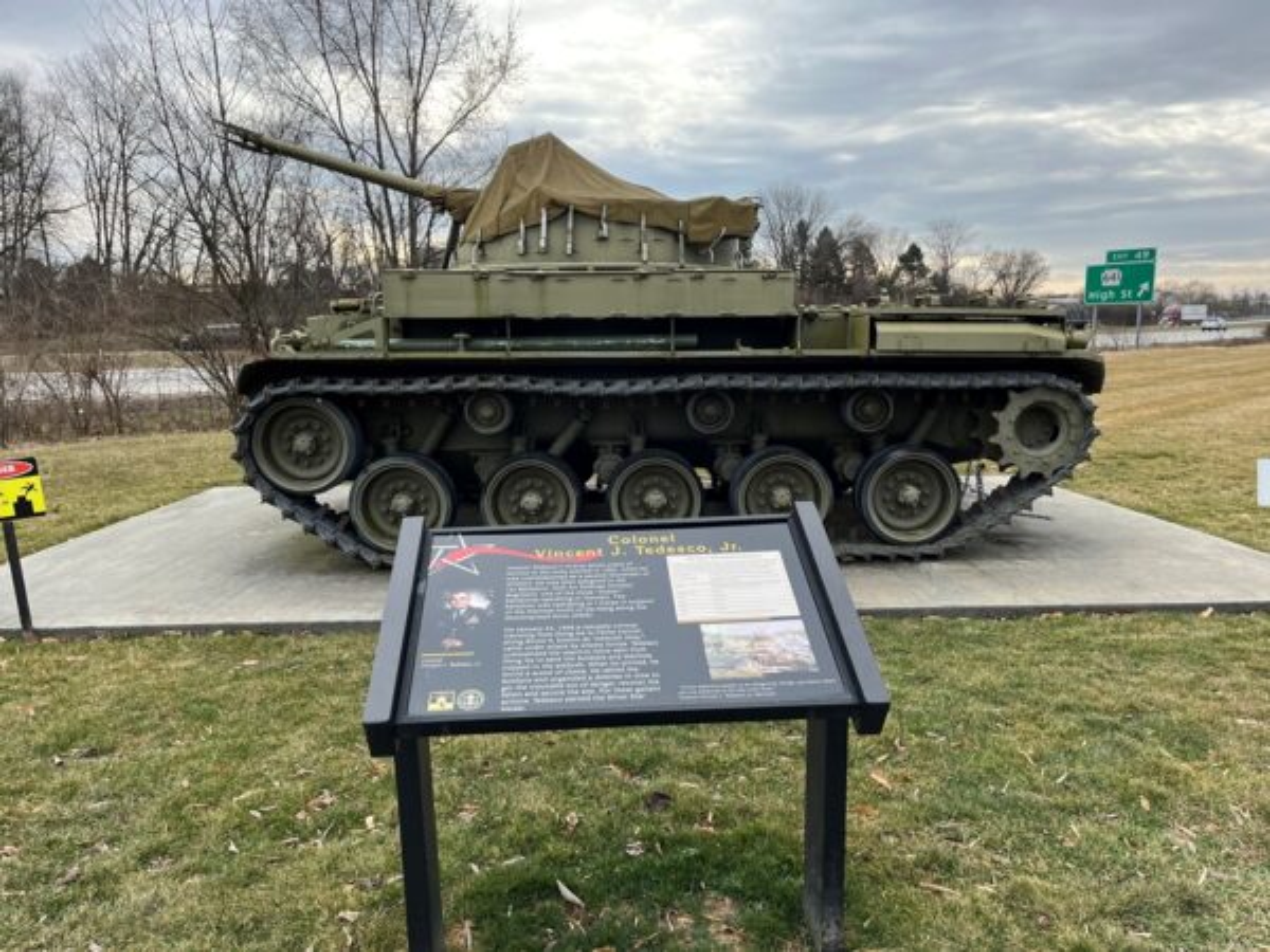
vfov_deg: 53.1
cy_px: 476
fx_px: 954
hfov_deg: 67.3
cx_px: 635
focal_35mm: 26
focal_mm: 5.1
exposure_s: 1/777
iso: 50
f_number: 1.6
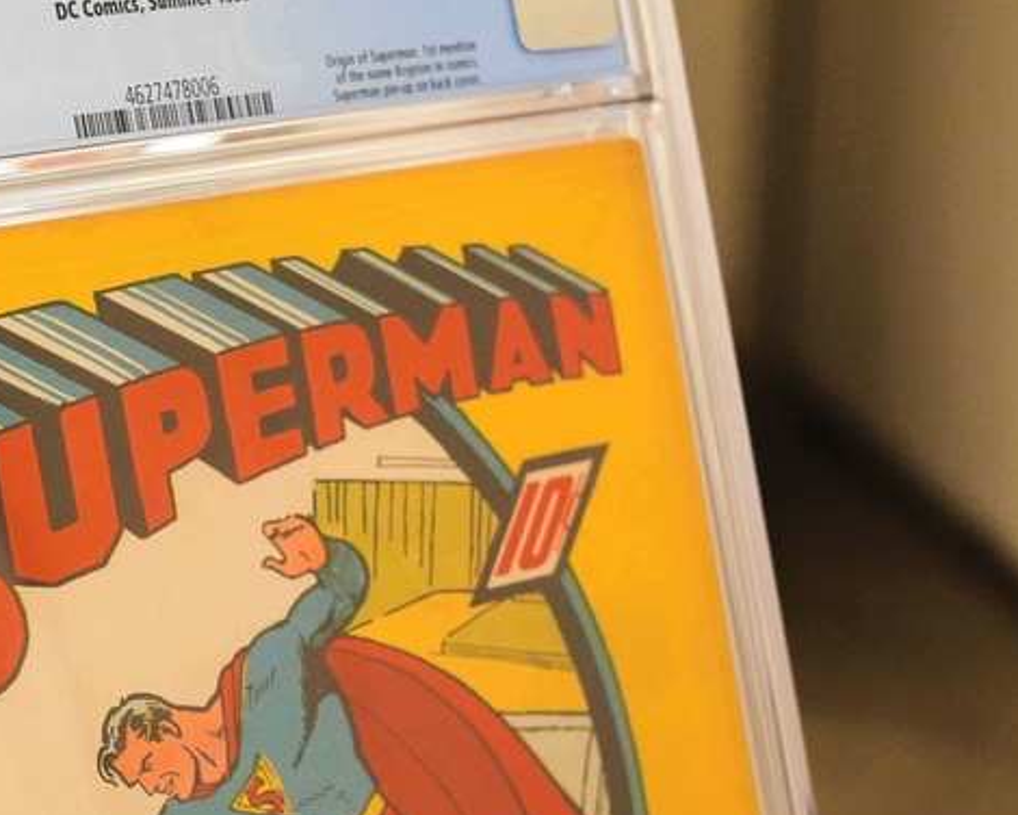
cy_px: 580
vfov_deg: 17.4
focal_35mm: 88
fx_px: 2651
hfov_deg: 21.4
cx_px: 180
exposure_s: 1/320
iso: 3200
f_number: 5
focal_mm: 43
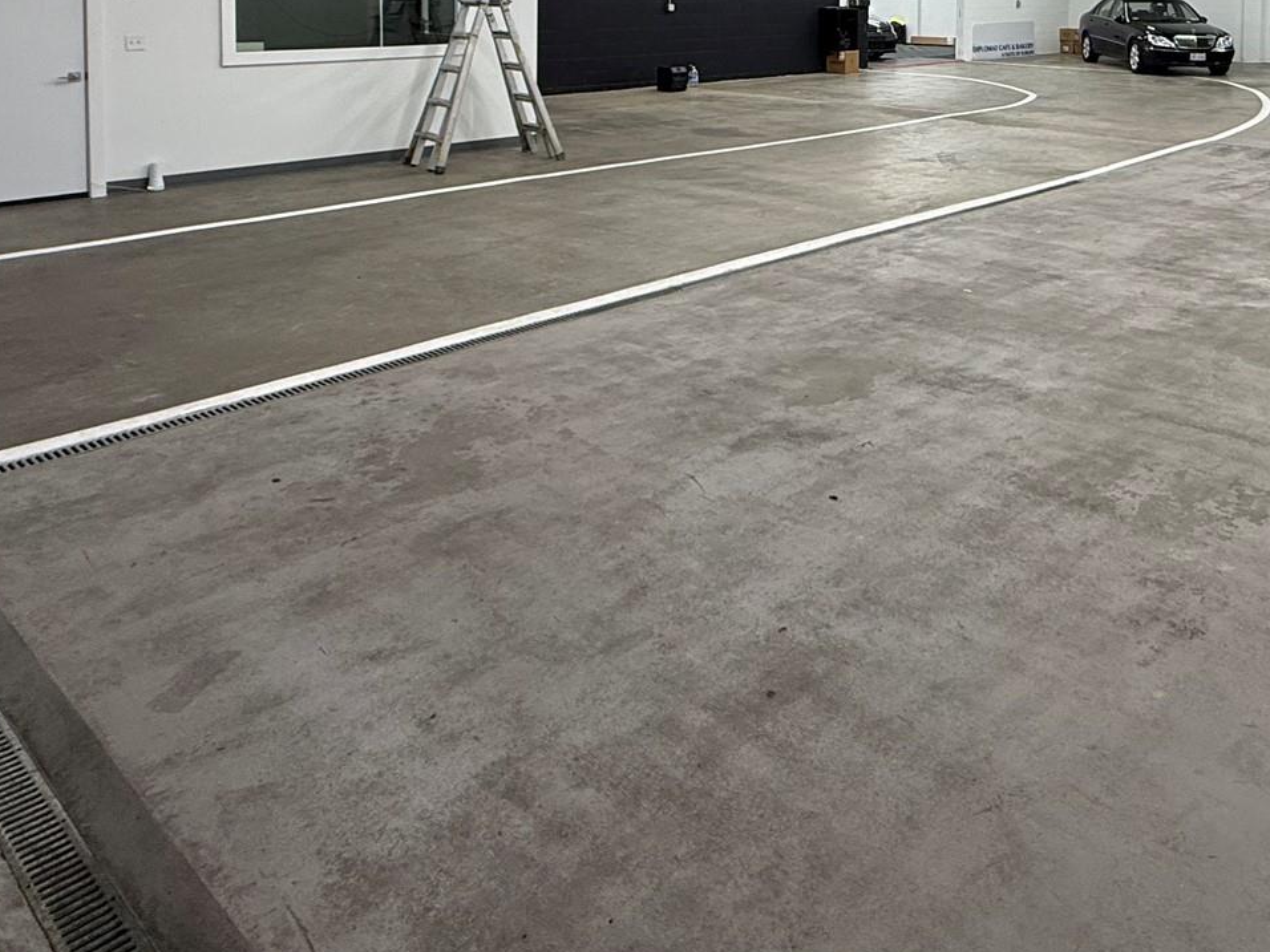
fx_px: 1101
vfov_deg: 41.6
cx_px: 962
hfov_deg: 56.8
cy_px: 35
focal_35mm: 30
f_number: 2.2
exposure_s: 1/120
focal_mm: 2.22
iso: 160
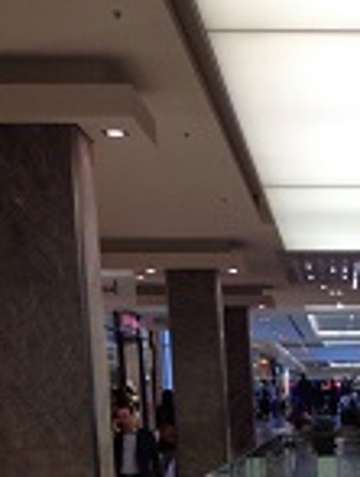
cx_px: 464
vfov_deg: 19.5
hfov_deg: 14.9
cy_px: 558
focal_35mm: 95
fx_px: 1312
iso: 80
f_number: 2.4
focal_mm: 4.28
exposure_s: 1/120
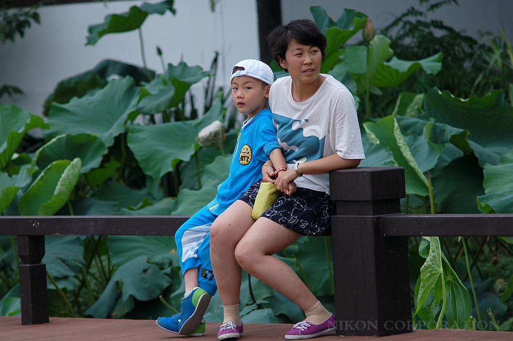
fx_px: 3097
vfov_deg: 6.3
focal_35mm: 218
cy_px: 170
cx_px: 256
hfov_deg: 9.5
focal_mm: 145
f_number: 4
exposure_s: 1/500
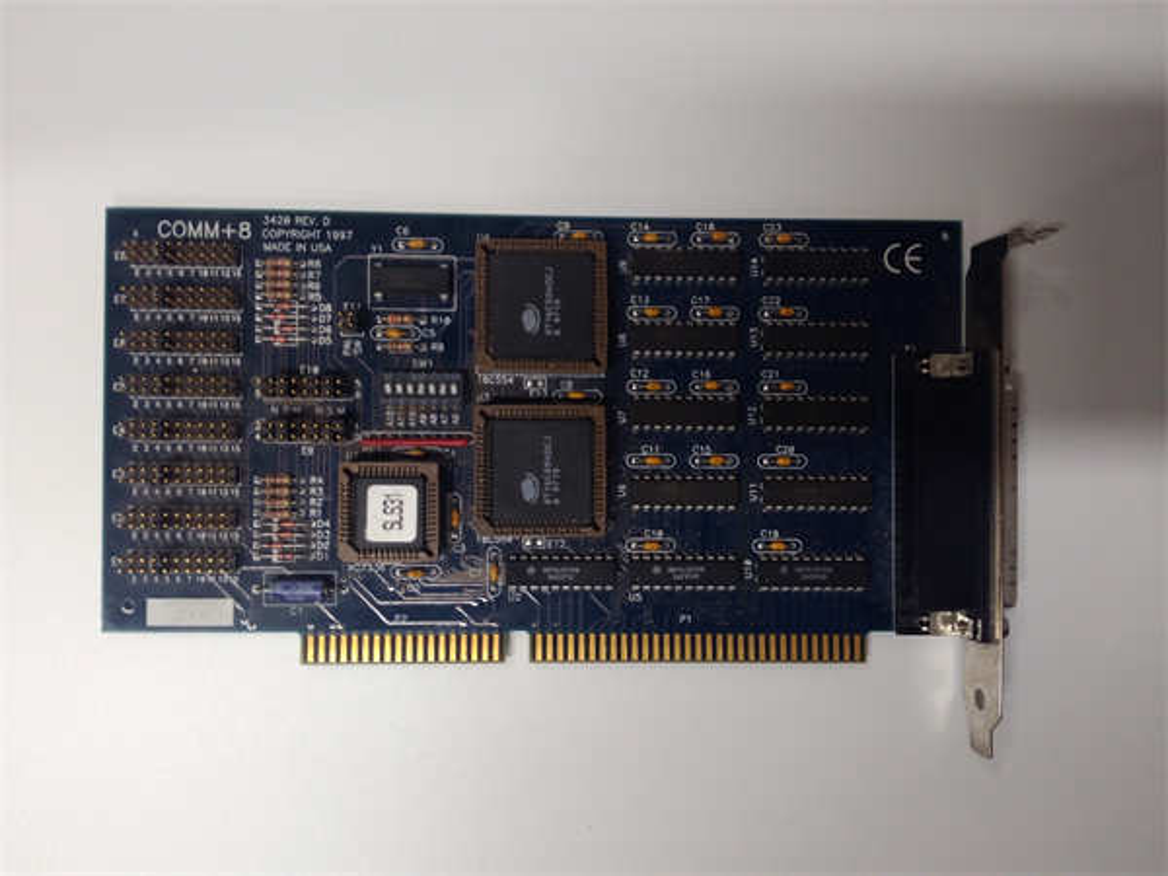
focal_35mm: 27
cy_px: 438
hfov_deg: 65.3
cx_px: 584
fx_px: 911
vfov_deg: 51.4
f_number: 2
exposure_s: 1/33
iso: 205
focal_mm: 3.79
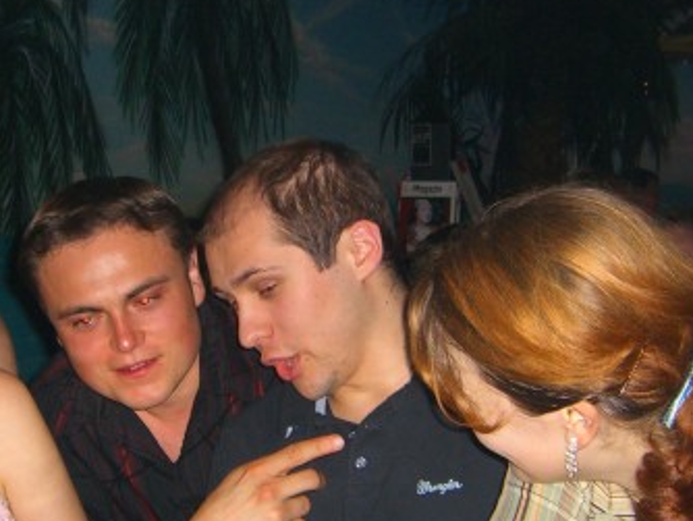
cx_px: 249
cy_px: 293
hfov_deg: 21.5
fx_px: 1823
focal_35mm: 91
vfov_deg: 16.3
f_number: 2.8
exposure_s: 1/60
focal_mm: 7.9
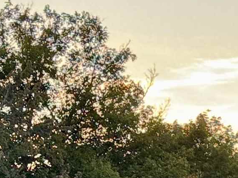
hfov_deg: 7.4
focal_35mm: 260
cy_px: 411
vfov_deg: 5.5
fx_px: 1787
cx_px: 426
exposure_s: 1/66
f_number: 1.78
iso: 100
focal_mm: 6.76
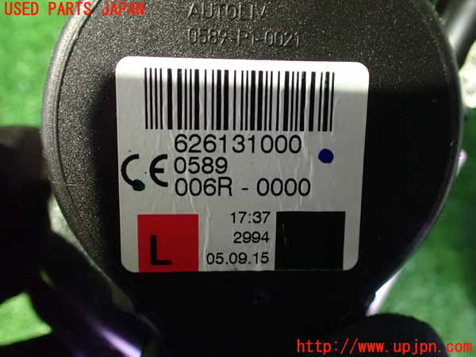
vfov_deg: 46.8
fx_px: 413
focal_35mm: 30
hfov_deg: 60.0
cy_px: 178
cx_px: 238
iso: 1600
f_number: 2.3
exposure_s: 1/13
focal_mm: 5.4
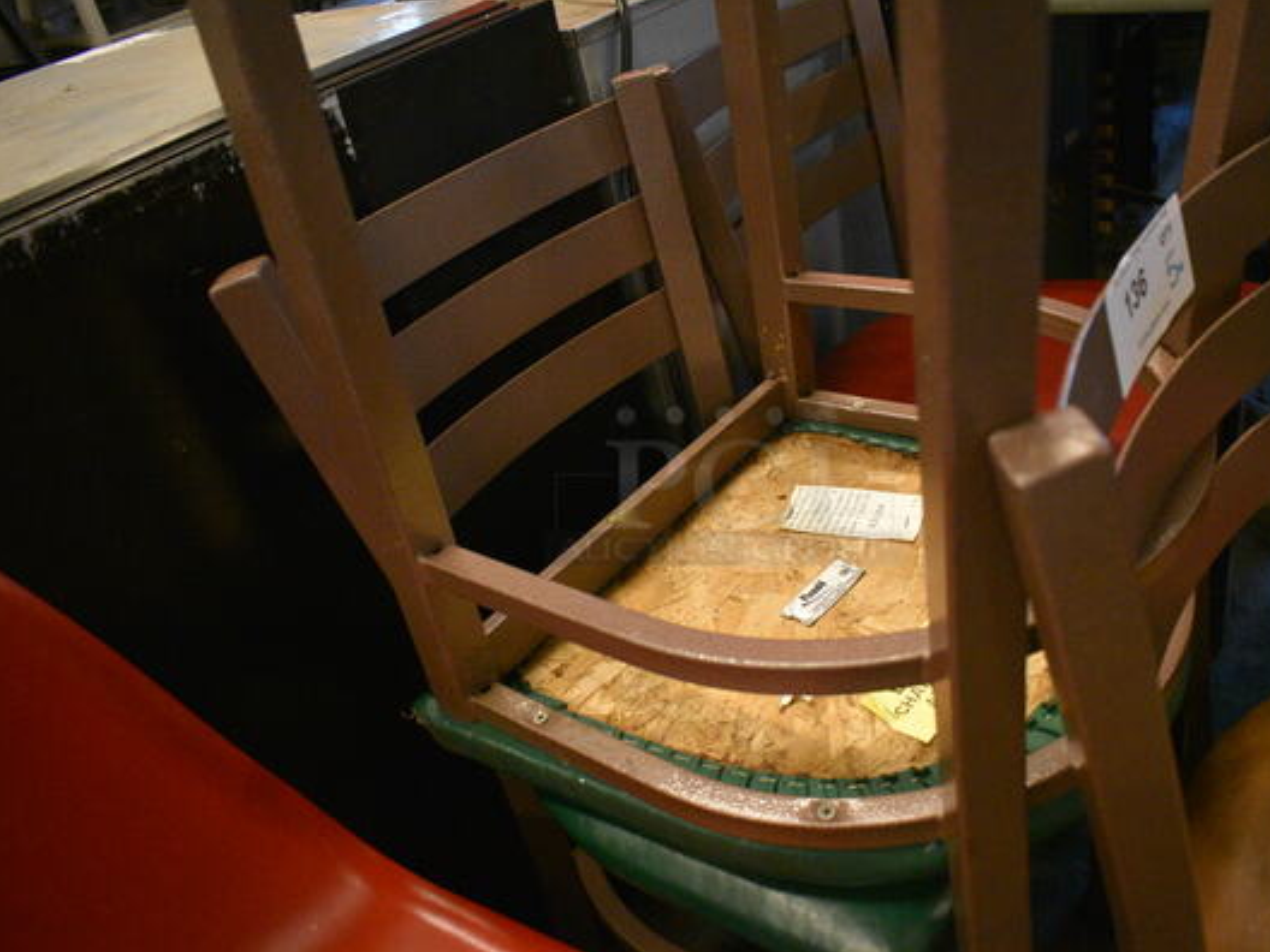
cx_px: 724
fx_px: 1101
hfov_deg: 59.7
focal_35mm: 30
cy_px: 481
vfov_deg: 46.8
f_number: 3.5
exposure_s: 1/125
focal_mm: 18
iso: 4500
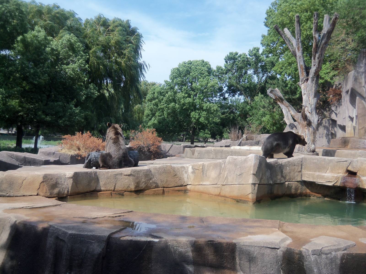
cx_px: 183
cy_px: 137
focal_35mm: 38
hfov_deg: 49.0
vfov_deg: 37.7
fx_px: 402
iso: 64
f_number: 4.3
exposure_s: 1/320
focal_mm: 6.8
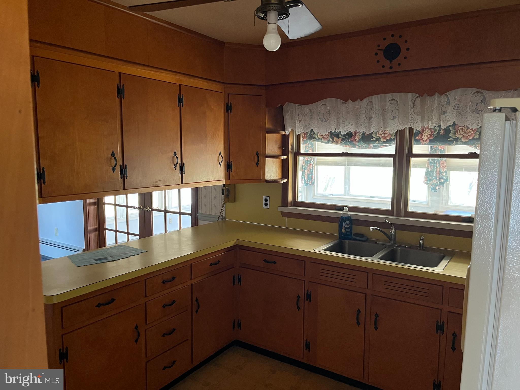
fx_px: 391
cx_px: 260
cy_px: 195
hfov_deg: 67.3
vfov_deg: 53.1
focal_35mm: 26
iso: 500
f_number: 1.6
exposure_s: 1/40
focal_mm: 5.1
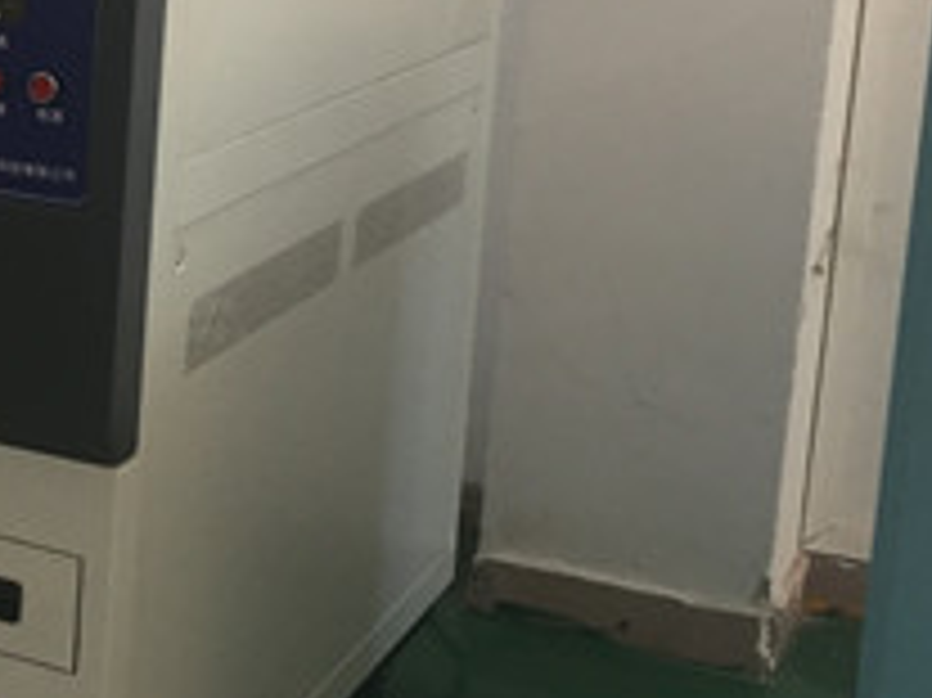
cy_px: 86
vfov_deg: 17.3
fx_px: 2260
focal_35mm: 84
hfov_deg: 20.7
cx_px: -369
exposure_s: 1/33
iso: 100
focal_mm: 4.15
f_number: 2.2
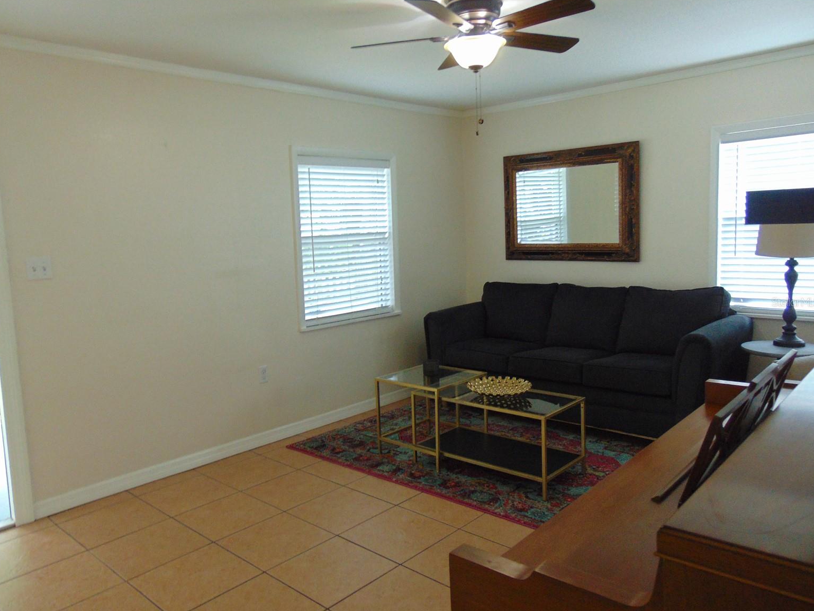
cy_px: 302
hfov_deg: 67.3
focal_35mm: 26
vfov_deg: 53.1
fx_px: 611
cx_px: 399
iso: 250
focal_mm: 4.5
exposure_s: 1/30
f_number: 3
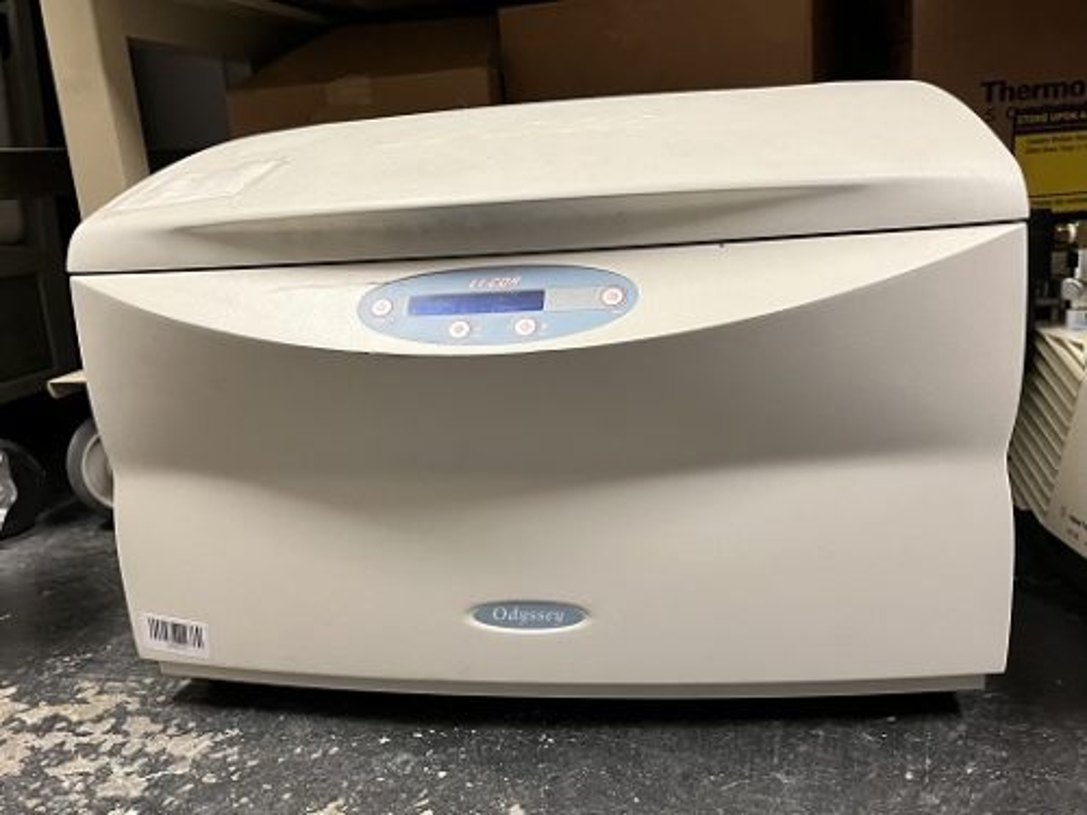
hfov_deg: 67.3
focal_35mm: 26
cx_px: 544
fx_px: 816
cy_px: 408
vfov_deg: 53.1
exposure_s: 1/60
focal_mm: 5.1
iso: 400
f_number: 1.6
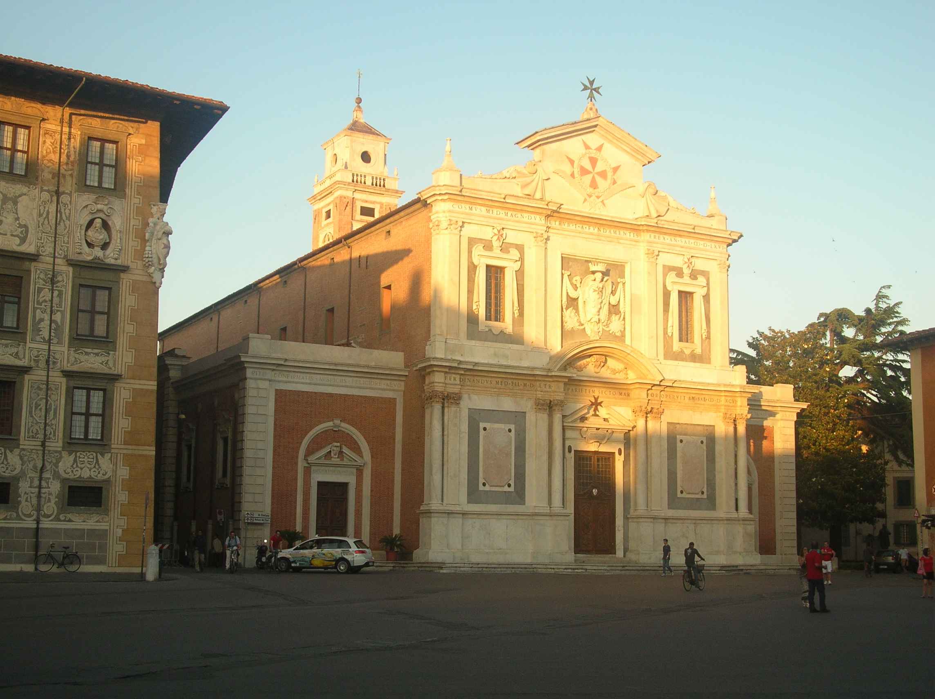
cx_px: 468
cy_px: 350
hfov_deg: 39.7
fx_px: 1295
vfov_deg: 30.2
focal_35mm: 48
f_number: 3.2
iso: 50
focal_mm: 8
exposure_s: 1/177
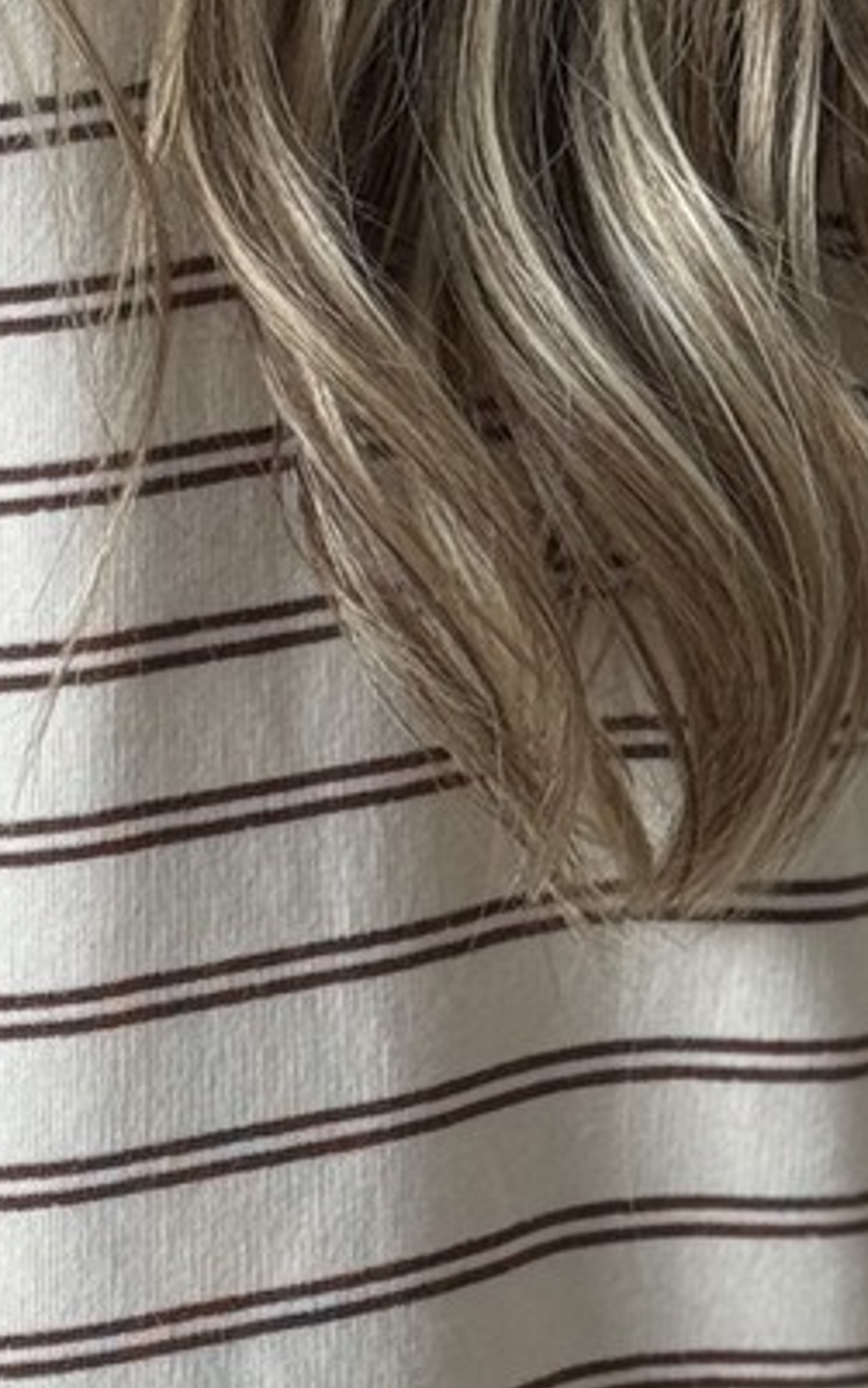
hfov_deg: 6.4
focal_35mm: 203
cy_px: 1475
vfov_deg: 10.2
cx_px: -131
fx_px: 7675
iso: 64
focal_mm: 6.76
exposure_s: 1/100
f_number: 1.78
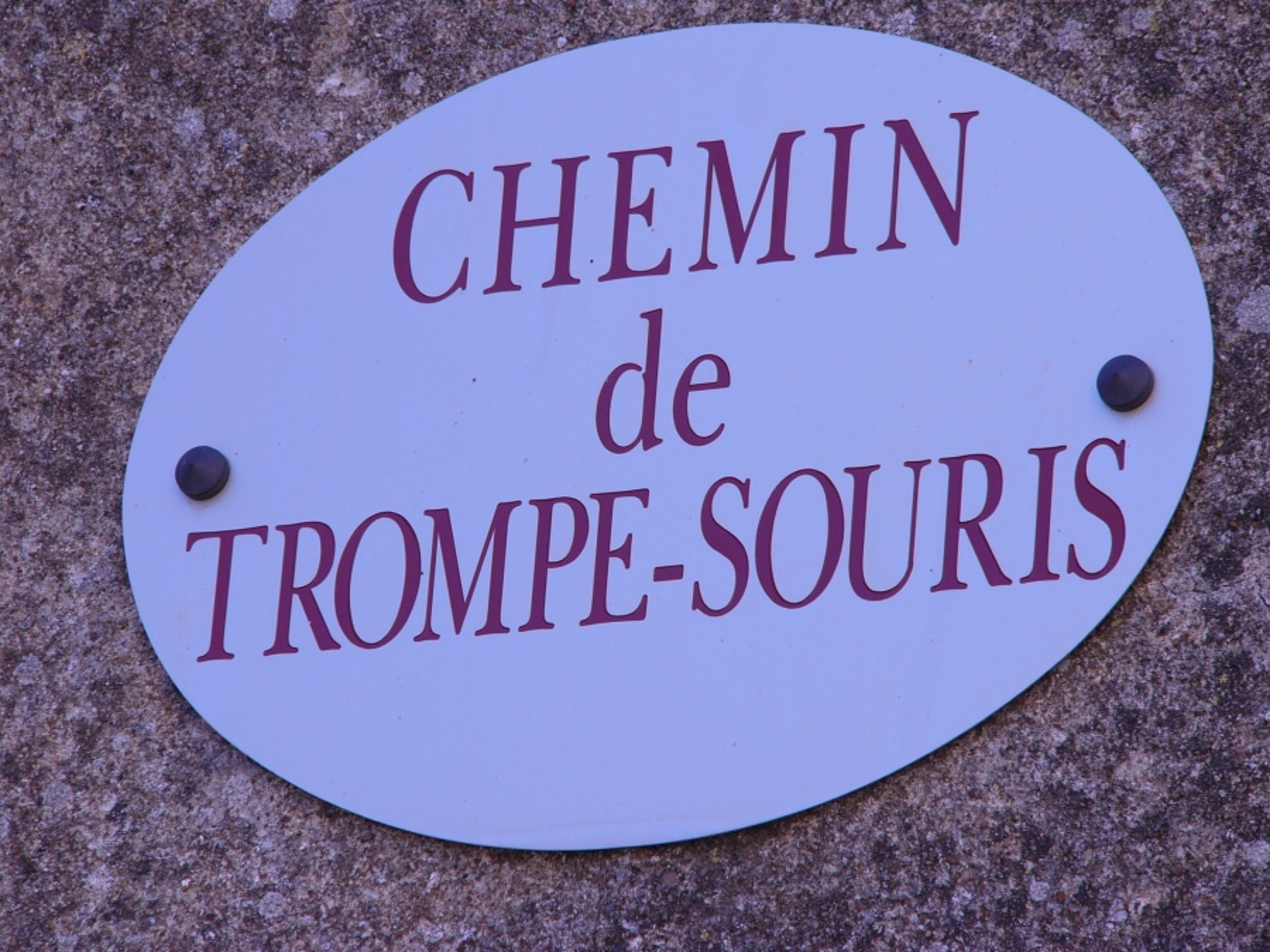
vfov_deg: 5.6
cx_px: 635
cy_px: 476
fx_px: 9759
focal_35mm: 266
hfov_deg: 7.4
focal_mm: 44.3
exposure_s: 1/200
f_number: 4
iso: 50
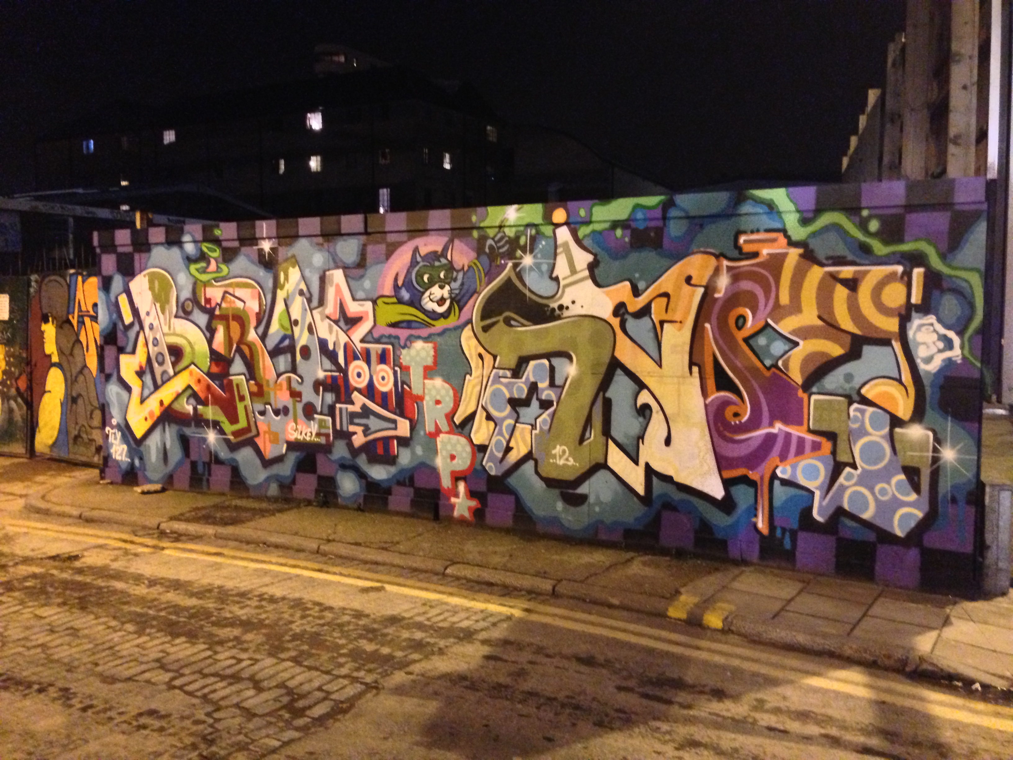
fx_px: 966
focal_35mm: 33
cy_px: 380
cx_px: 506
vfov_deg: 42.9
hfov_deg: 55.4
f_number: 2.4
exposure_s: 1/15
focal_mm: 4.13
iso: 800
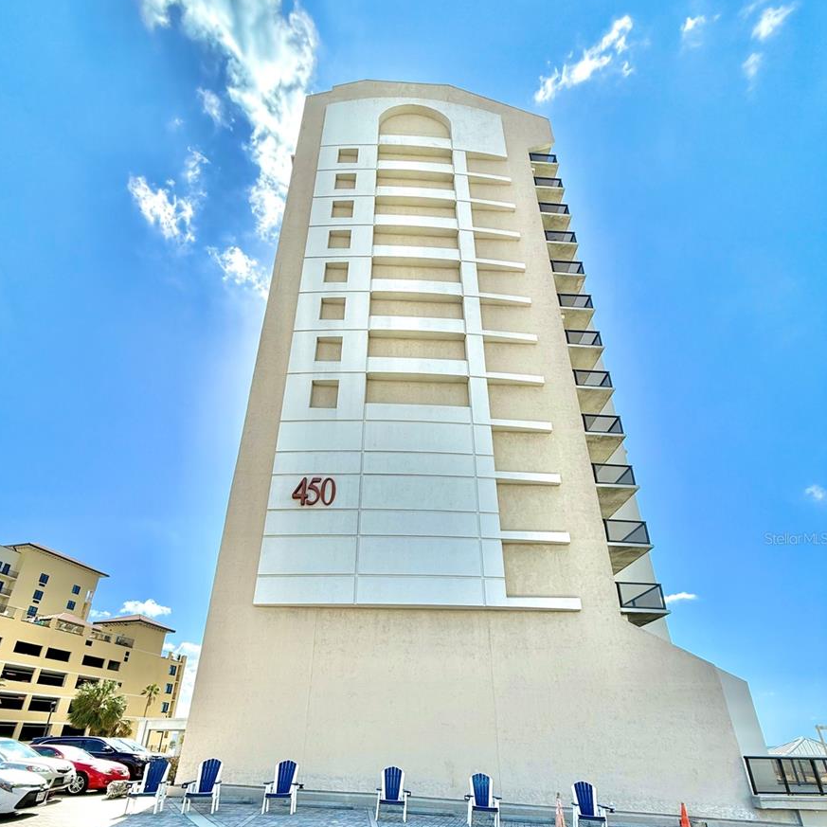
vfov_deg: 81.7
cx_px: 405
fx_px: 459
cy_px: 538
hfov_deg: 84.0
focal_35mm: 17
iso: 80
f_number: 2.2
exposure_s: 1/2320
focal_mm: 2.22
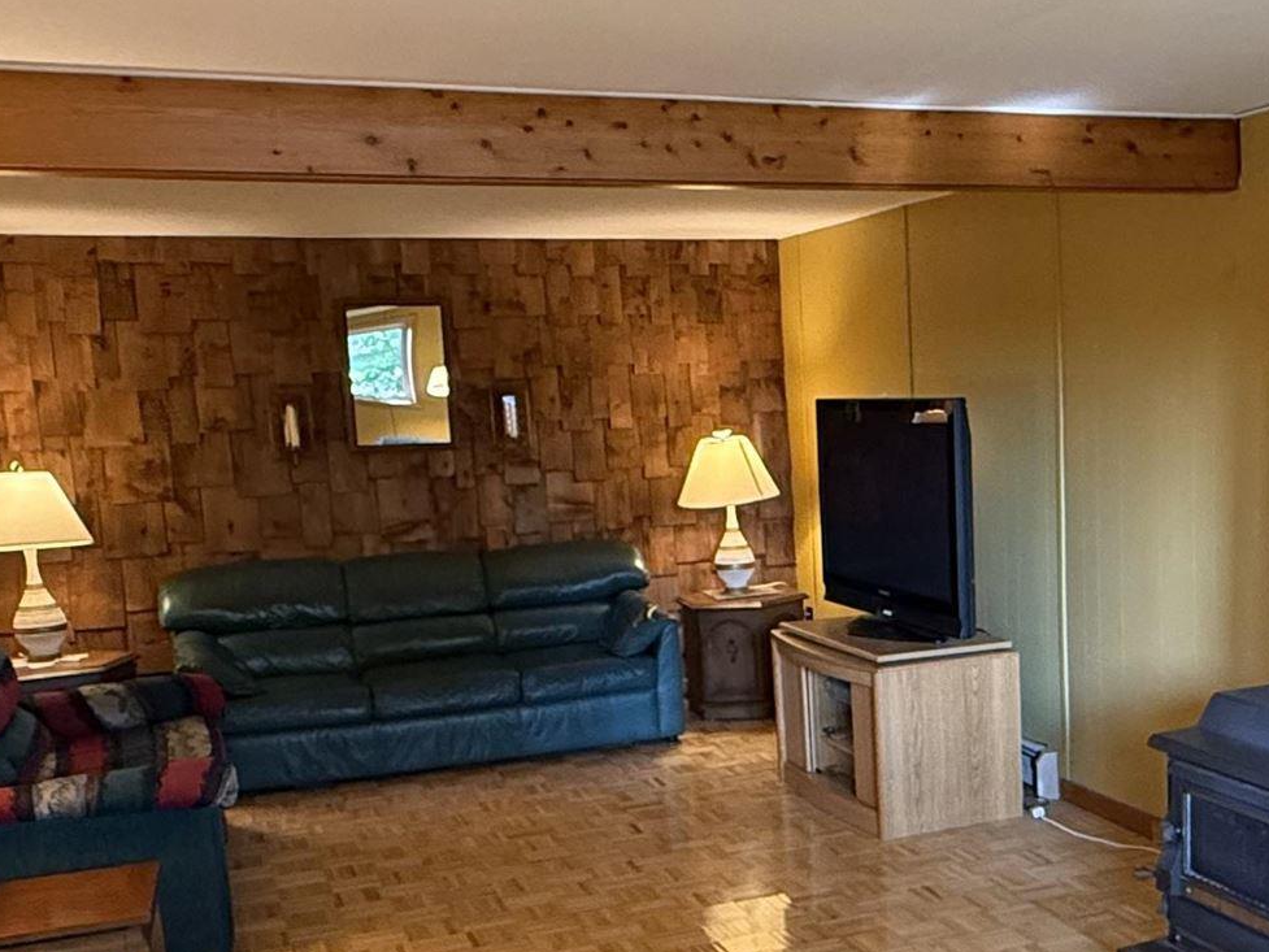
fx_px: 1613
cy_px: 636
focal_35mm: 44
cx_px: 961
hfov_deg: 41.6
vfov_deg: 32.6
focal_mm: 2.22
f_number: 2.2
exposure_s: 1/60
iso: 500
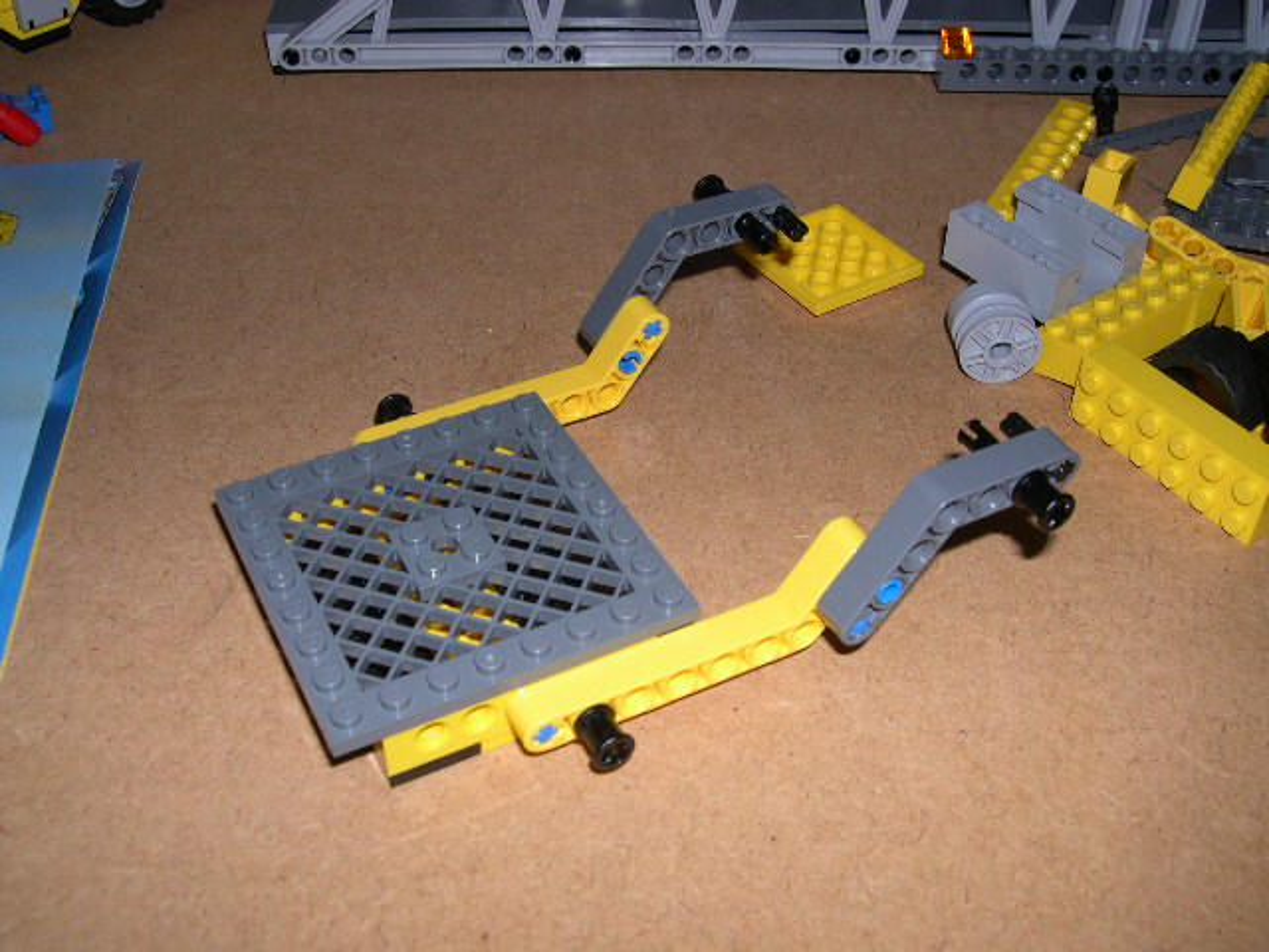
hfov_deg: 49.0
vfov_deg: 37.7
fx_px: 1393
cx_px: 634
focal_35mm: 38
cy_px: 476
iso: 100
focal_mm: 8
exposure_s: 1/60
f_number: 7.6
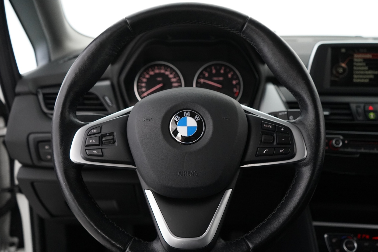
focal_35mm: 32
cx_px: 189
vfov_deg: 41.1
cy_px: 126
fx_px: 336
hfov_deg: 58.7
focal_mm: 32
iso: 5000
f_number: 4
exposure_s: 1/60
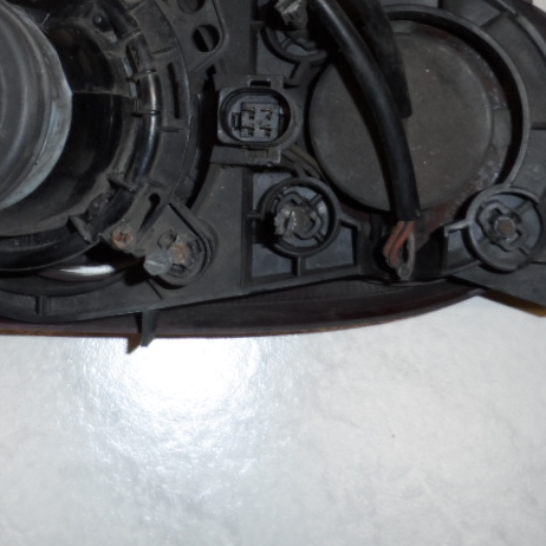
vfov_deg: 34.7
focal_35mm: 47
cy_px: 95
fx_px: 839
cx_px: 157
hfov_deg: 35.5
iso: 100
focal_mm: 4
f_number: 3.2
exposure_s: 1/30
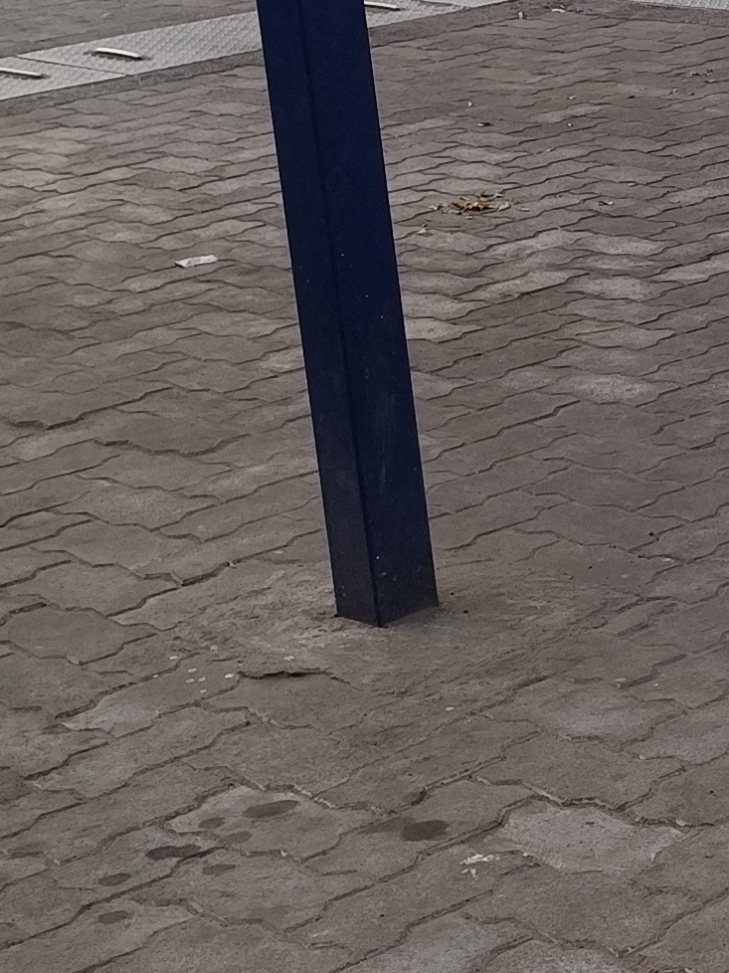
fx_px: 2697
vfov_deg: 20.2
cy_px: 153
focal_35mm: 96
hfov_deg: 13.3
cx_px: 1462
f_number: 1.65
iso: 50
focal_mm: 6.19
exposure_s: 1/124
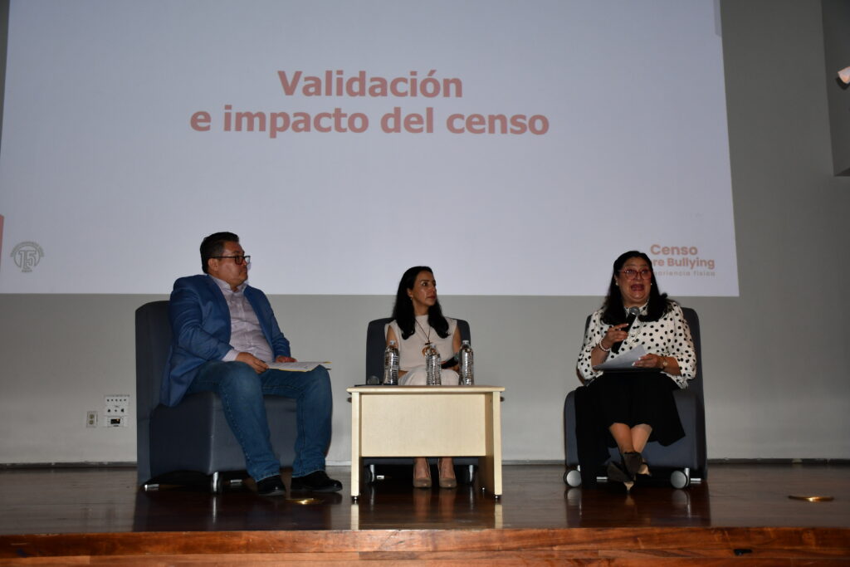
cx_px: 425
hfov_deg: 55.8
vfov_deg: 38.9
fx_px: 803
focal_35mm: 34
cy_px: 284
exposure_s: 1/60
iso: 450
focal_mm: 23
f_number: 3.8
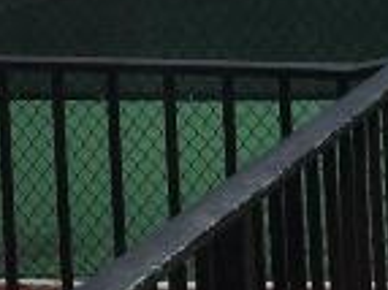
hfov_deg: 9.5
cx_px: 206
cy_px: -130
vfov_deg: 7.0
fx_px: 2329
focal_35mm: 208
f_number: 2.2
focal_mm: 4.15
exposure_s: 1/989
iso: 32
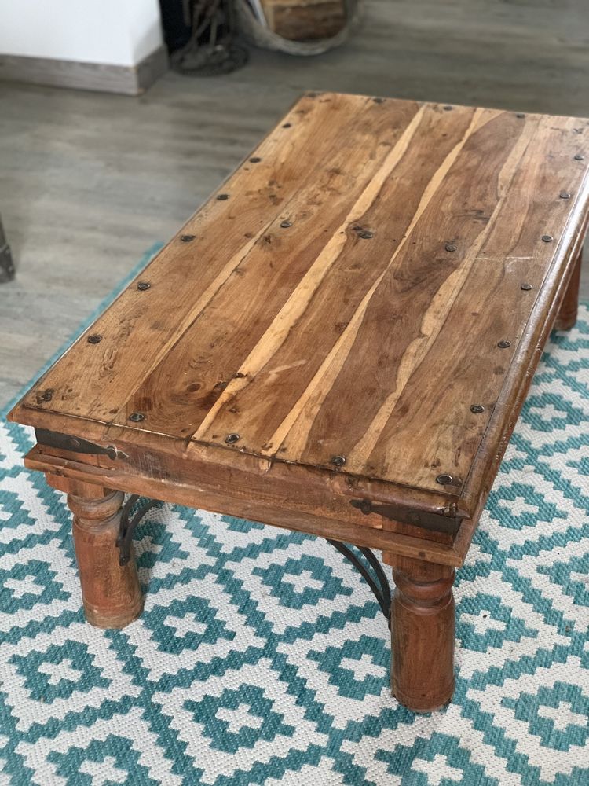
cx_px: 294
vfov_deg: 36.8
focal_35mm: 52
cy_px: 393
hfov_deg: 28.0
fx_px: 1180
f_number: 2.4
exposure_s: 1/51
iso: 400
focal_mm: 6
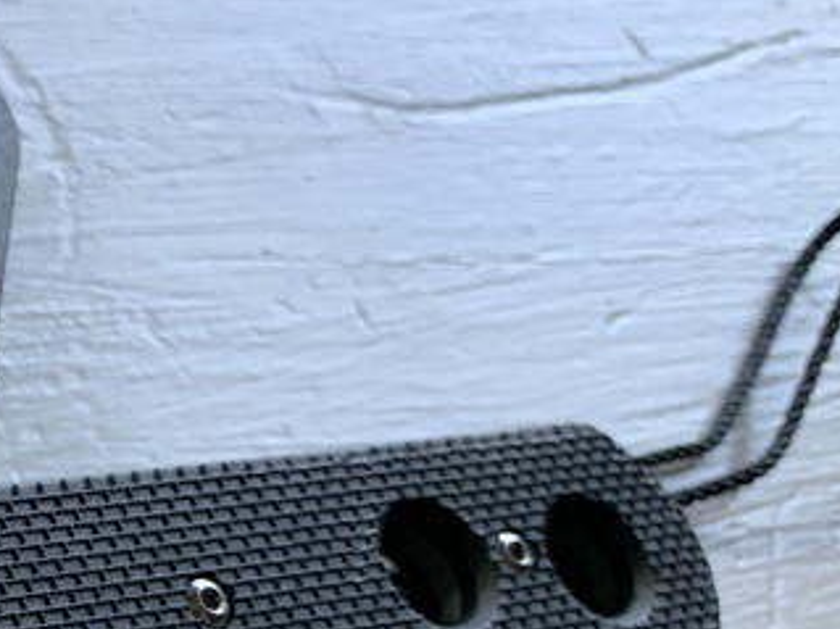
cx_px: -444
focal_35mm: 87
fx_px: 2110
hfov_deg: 19.4
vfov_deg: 16.6
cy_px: 650
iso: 80
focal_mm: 4.25
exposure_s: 1/60
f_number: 1.8
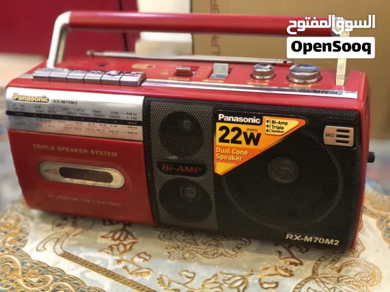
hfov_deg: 33.8
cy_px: 146
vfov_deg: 25.7
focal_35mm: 57
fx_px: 642
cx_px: 195
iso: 800
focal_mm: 6.6
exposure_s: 1/33
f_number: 2.8
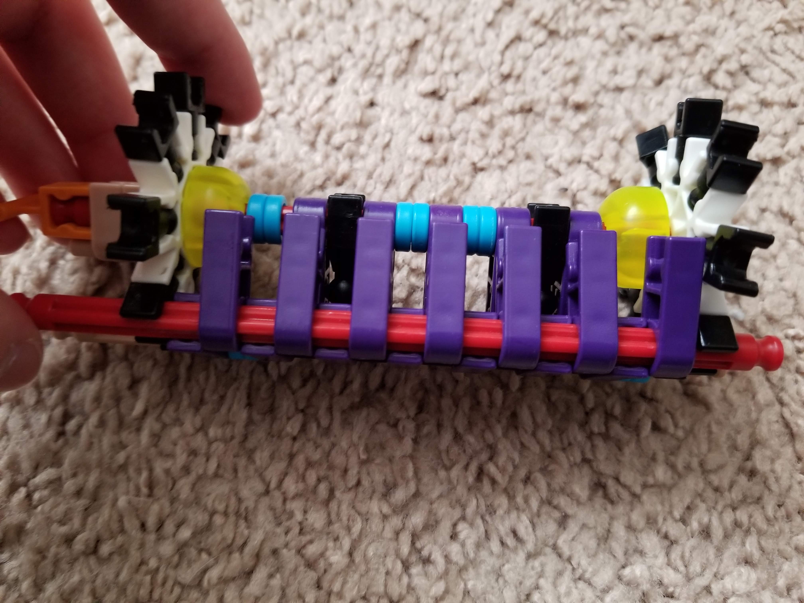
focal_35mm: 26
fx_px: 604
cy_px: 302
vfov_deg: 53.1
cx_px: 402
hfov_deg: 67.3
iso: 320
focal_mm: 4.25
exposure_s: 1/10
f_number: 1.7
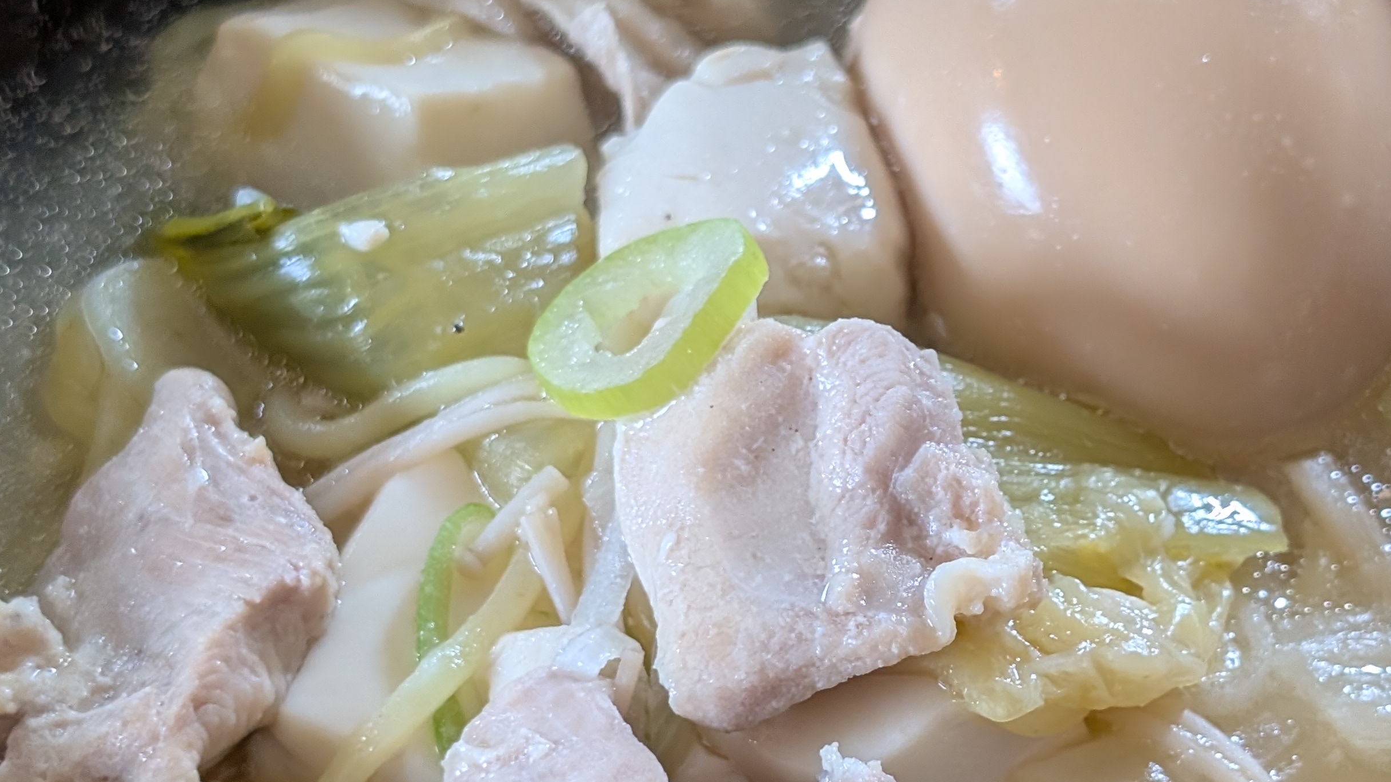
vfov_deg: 13.4
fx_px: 3320
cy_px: 528
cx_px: 747
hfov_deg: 23.7
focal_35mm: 90
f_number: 1.68
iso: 96
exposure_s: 1/29.9
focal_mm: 6.9
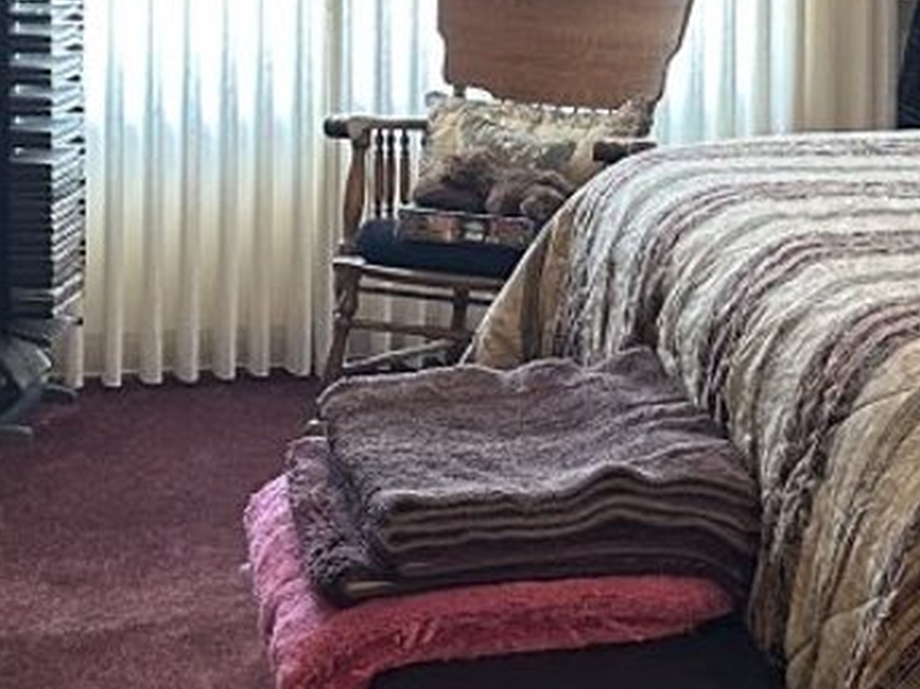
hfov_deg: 18.4
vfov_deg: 13.6
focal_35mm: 106
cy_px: -101
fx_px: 2816
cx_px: 696
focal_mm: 6.86
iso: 400
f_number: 1.78
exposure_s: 1/60
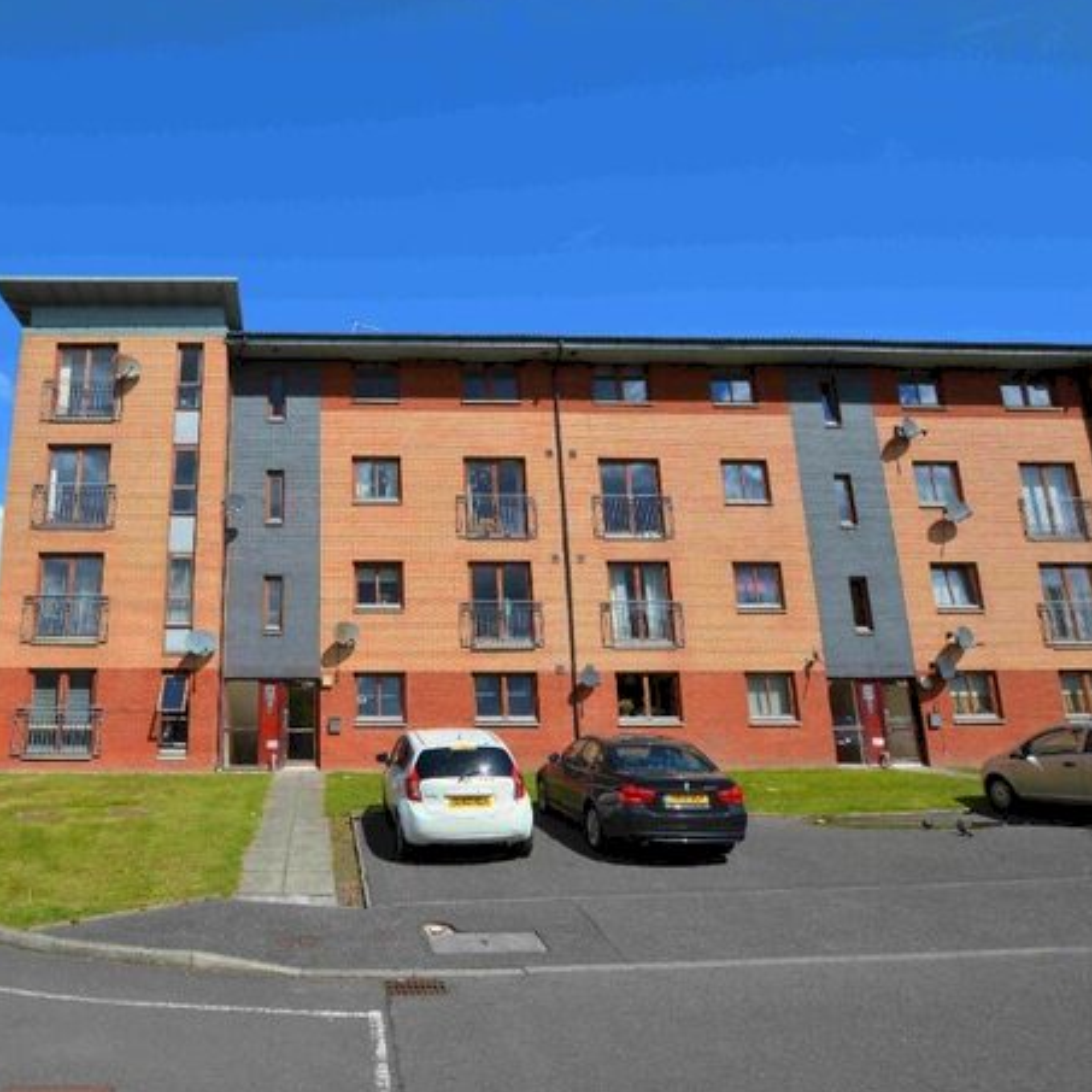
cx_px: 335
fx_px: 773
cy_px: 545
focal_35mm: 22
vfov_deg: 70.5
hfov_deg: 67.8
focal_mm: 11
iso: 100
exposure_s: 1/250
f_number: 8
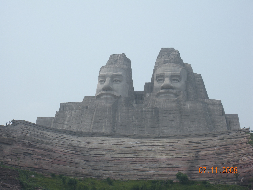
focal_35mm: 81
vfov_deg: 18.2
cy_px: 95
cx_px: 126
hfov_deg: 24.1
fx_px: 592
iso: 64
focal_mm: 14.2
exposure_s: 1/634
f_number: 4.8
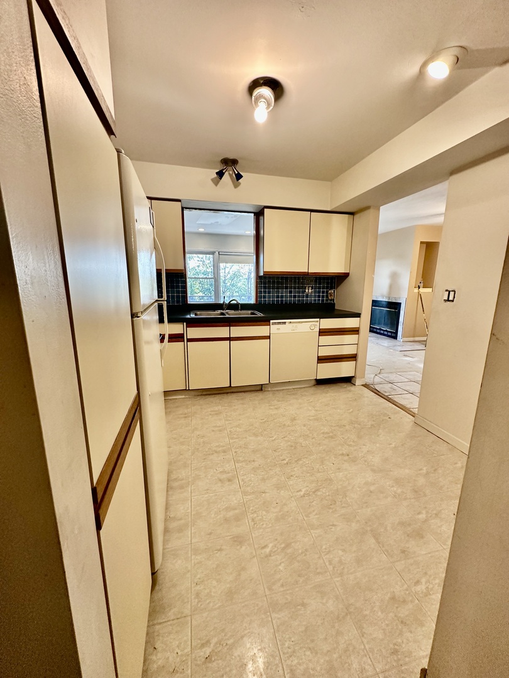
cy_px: 339
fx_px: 274
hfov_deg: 85.7
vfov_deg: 102.1
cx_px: 254
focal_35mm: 14
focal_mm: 2.22
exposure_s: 1/120
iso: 320
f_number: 2.2
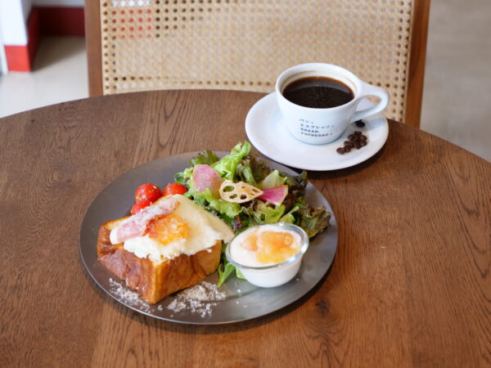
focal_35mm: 76
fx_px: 1078
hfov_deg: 25.7
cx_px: 246
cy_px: 184
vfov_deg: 19.4
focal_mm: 38
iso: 500
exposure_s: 1/100
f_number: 3.9
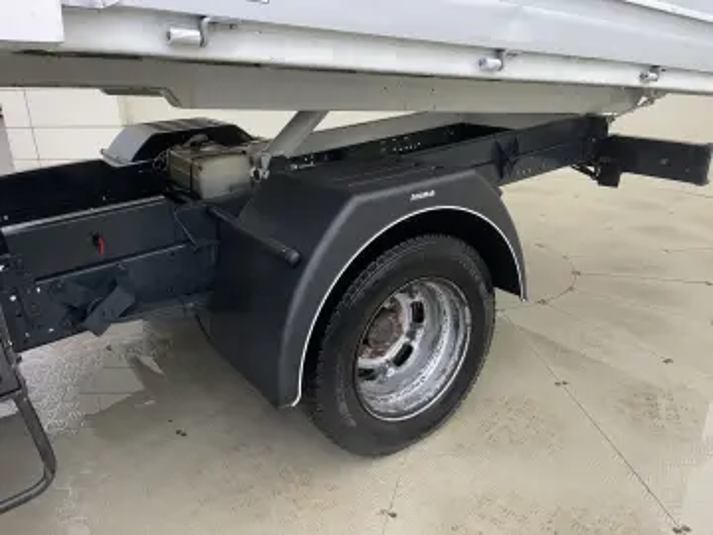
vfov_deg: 54.9
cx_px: 356
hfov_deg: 69.4
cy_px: 268
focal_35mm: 25
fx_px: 515
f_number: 1.6
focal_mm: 5.1
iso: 500
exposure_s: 1/60
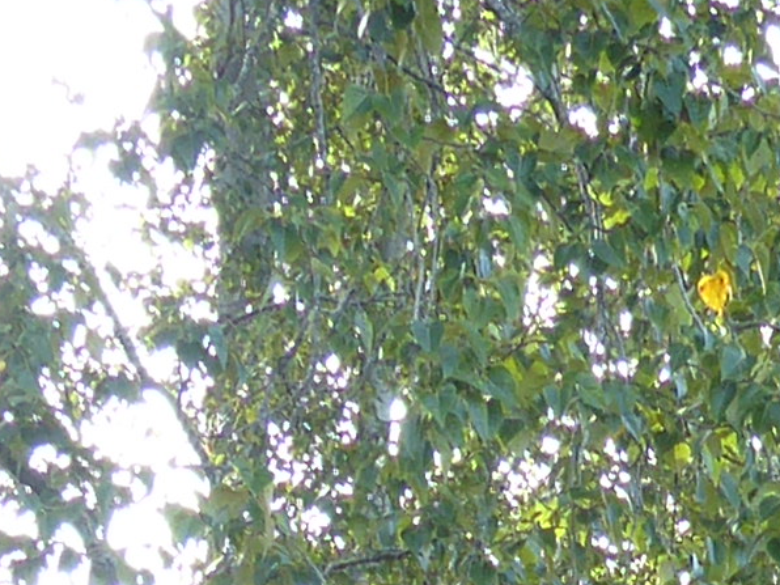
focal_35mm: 161
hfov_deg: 12.0
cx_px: 889
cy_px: 1943
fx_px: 3628
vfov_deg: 7.6
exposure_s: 1/100
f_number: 3.3
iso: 80
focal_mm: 4.3
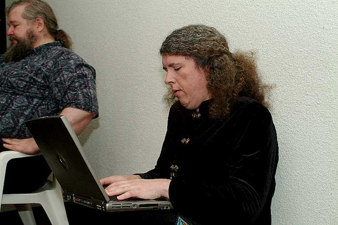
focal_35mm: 50
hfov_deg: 40.0
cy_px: 112
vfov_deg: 27.3
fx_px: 465
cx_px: 169
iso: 400
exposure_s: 1/60
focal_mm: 33
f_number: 5.6
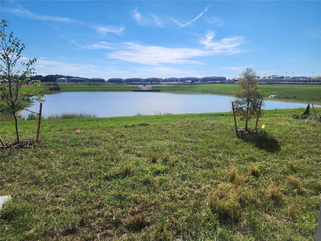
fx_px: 213
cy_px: 120
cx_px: 160
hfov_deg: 73.9
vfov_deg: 58.9
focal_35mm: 23
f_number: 1.8
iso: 12
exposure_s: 1/1884
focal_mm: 6.4
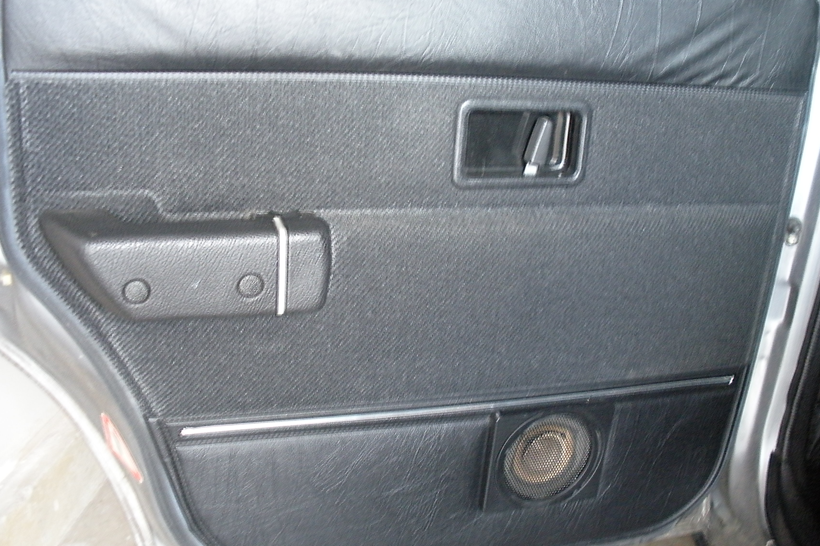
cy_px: 264
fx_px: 911
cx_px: 421
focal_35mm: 40
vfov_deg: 33.4
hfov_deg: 48.5
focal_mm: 6.3
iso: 400
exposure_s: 1/12
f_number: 3.5
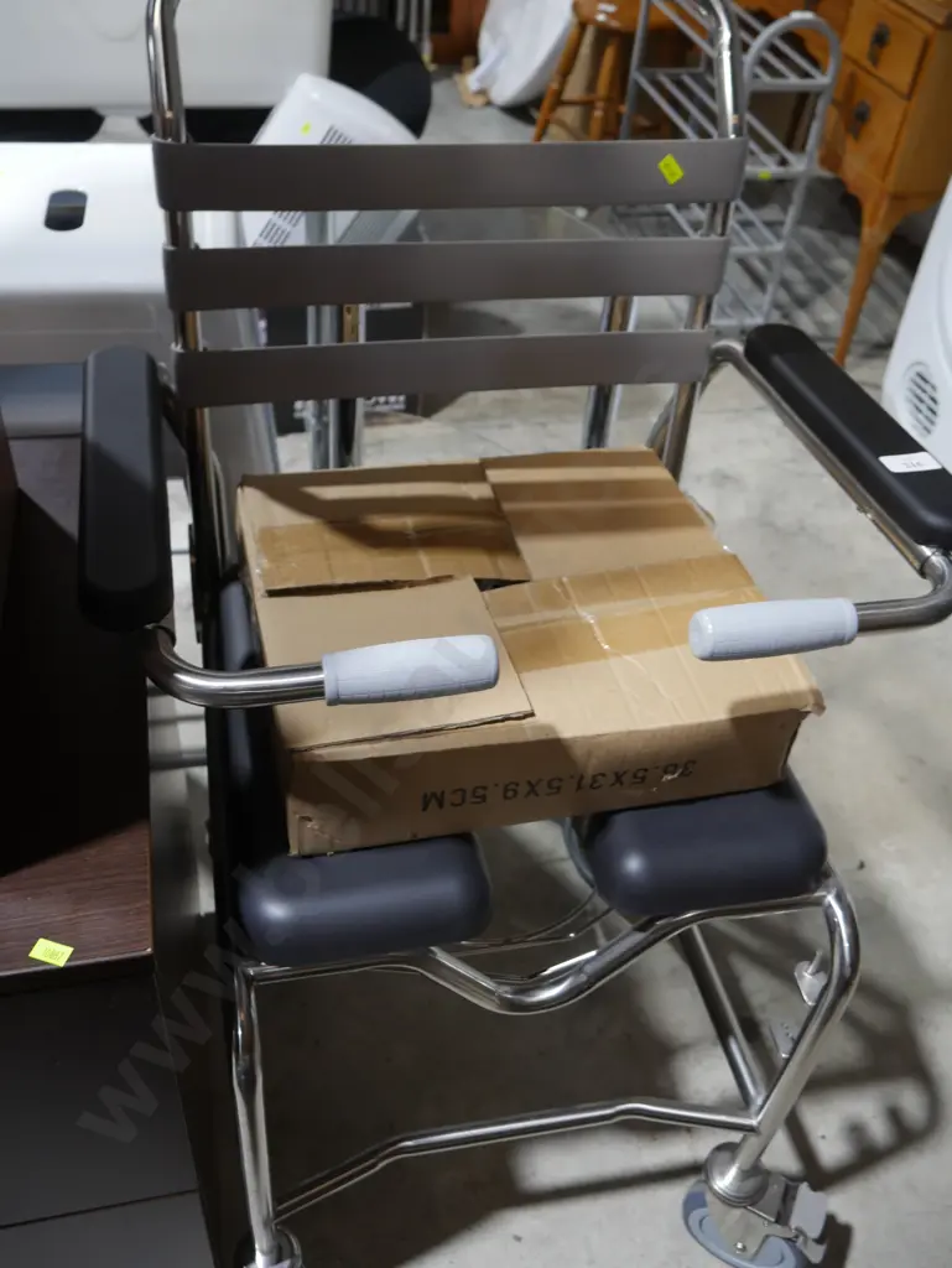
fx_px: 1172
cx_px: 476
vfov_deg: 56.8
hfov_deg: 44.2
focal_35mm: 32
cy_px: 634
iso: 400
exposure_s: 1/60
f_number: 3.6
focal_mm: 16
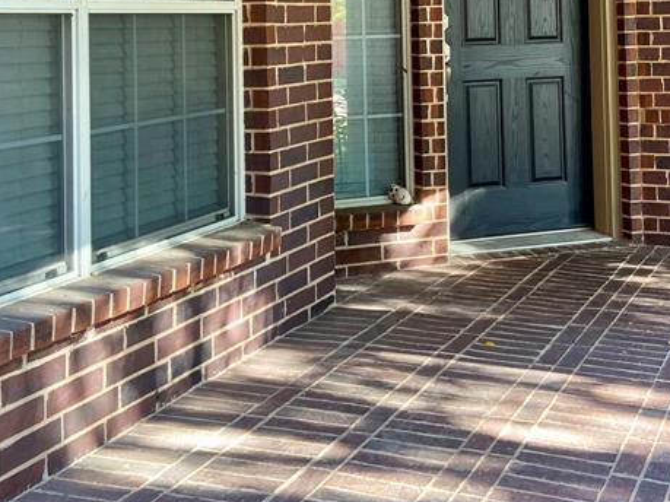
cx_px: 384
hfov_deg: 33.2
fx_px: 1122
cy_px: 15
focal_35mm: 58
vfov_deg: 24.2
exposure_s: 1/121
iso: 100
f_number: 1.8
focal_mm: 4.25
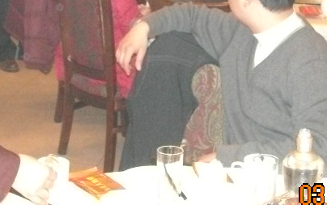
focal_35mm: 94
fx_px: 838
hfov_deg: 22.0
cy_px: -51
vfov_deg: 13.5
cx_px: 127
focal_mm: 5.7
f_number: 2.8
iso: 951
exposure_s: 1/60
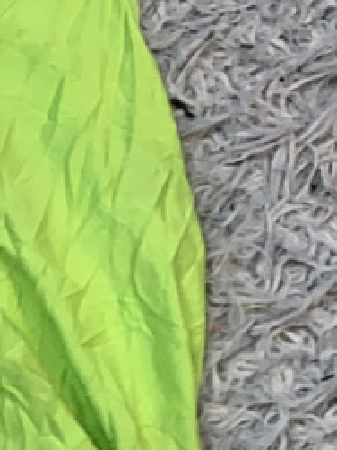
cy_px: 524
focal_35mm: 112
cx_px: -217
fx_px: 1455
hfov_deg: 12.4
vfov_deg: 16.9
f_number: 1.8
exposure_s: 1/100
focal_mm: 4.25
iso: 32
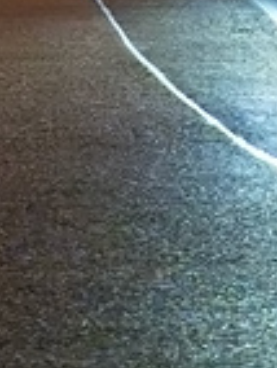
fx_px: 12744
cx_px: 1007
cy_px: -847
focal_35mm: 1198
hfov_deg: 1.2
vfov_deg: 1.6
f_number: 5.6
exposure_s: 1/125
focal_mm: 82
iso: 8000
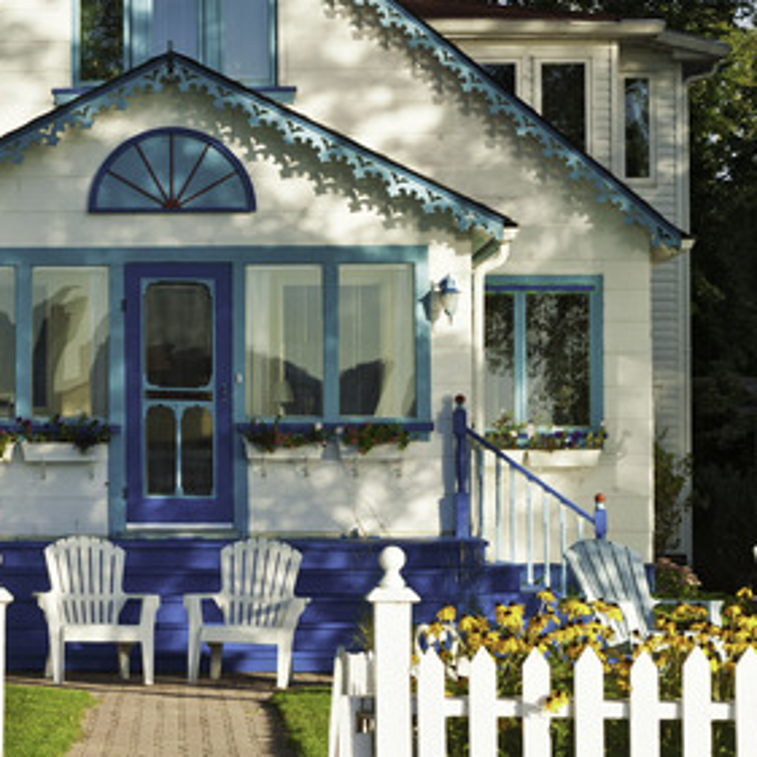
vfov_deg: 15.4
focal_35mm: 113
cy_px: 308
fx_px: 2796
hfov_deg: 15.3
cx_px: 170
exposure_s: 1/250
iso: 200
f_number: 8
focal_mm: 48
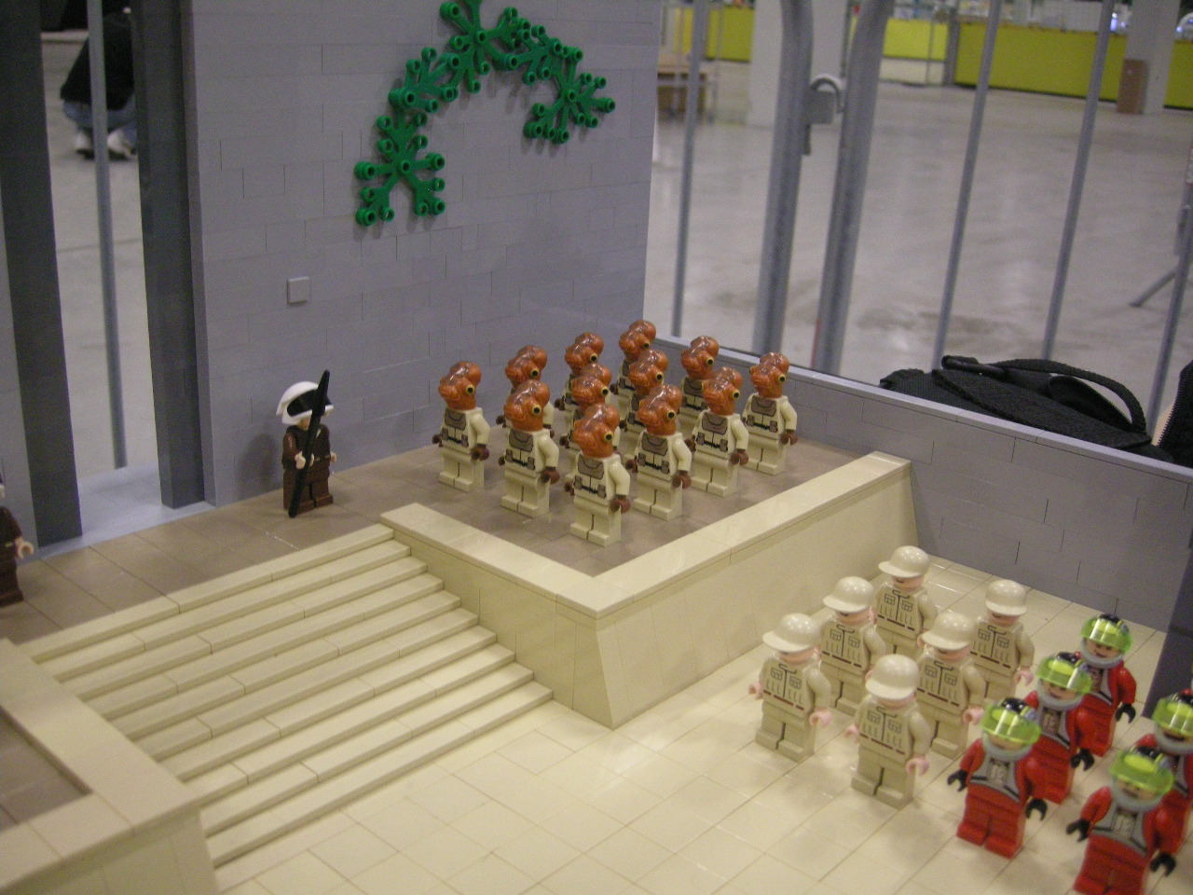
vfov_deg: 39.7
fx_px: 1241
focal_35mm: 36
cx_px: 596
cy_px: 448
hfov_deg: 51.4
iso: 400
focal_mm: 7.5
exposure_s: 1/21.6
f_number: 2.7
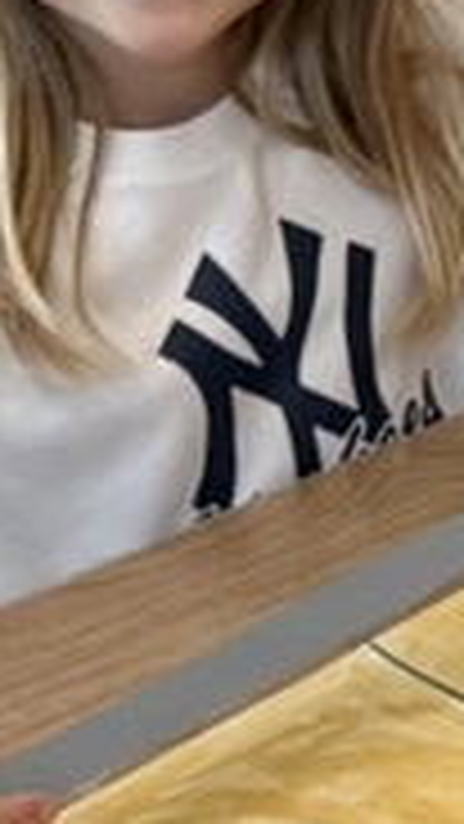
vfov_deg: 14.3
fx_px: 3192
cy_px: -135
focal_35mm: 146
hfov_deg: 7.9
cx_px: 933
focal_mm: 6.76
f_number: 1.78
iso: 160
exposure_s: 1/120
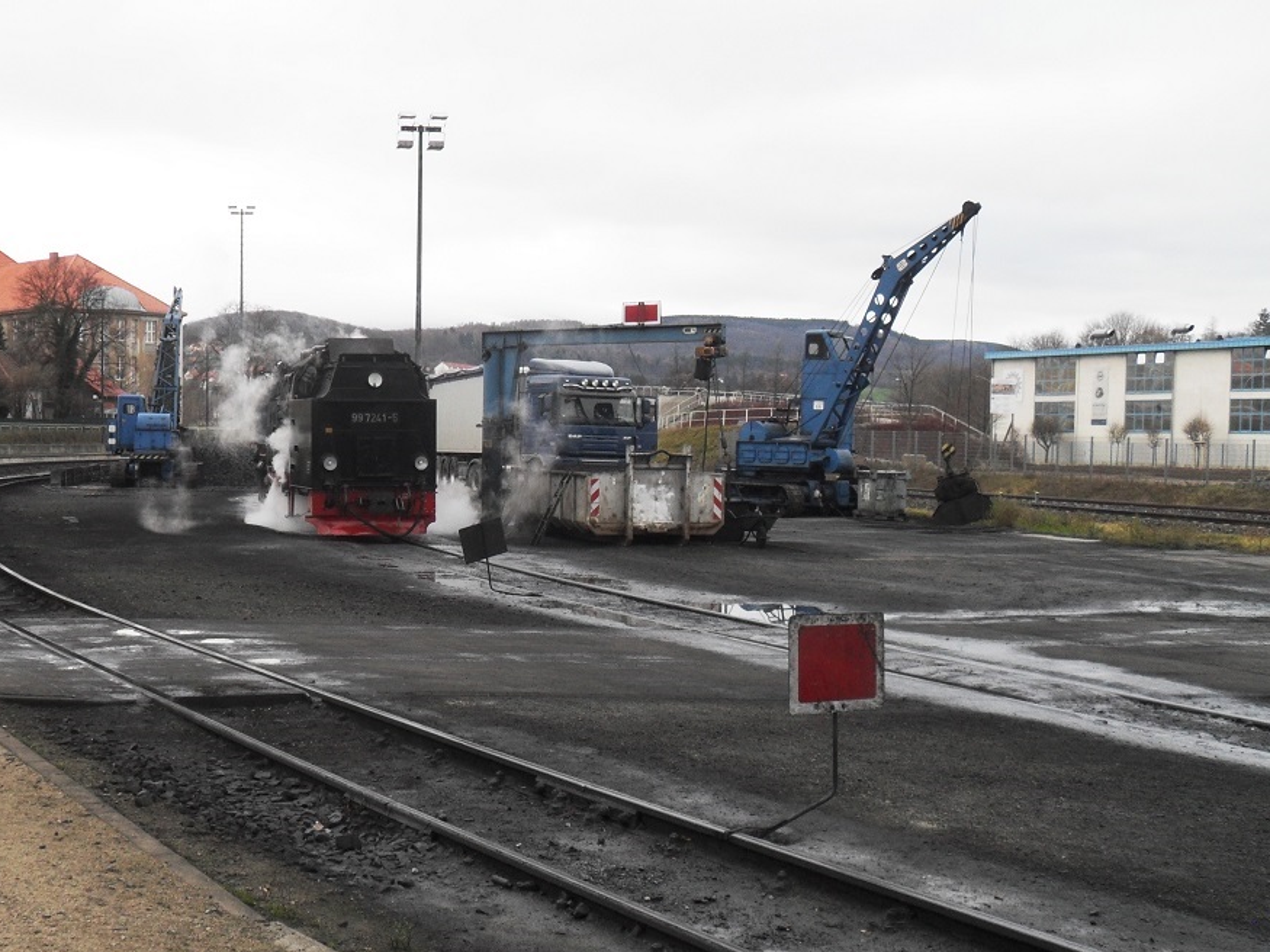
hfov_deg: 39.2
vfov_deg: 30.2
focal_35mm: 48
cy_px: 560
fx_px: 1761
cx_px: 425
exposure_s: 1/125
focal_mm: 6.2
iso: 100
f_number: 2.8
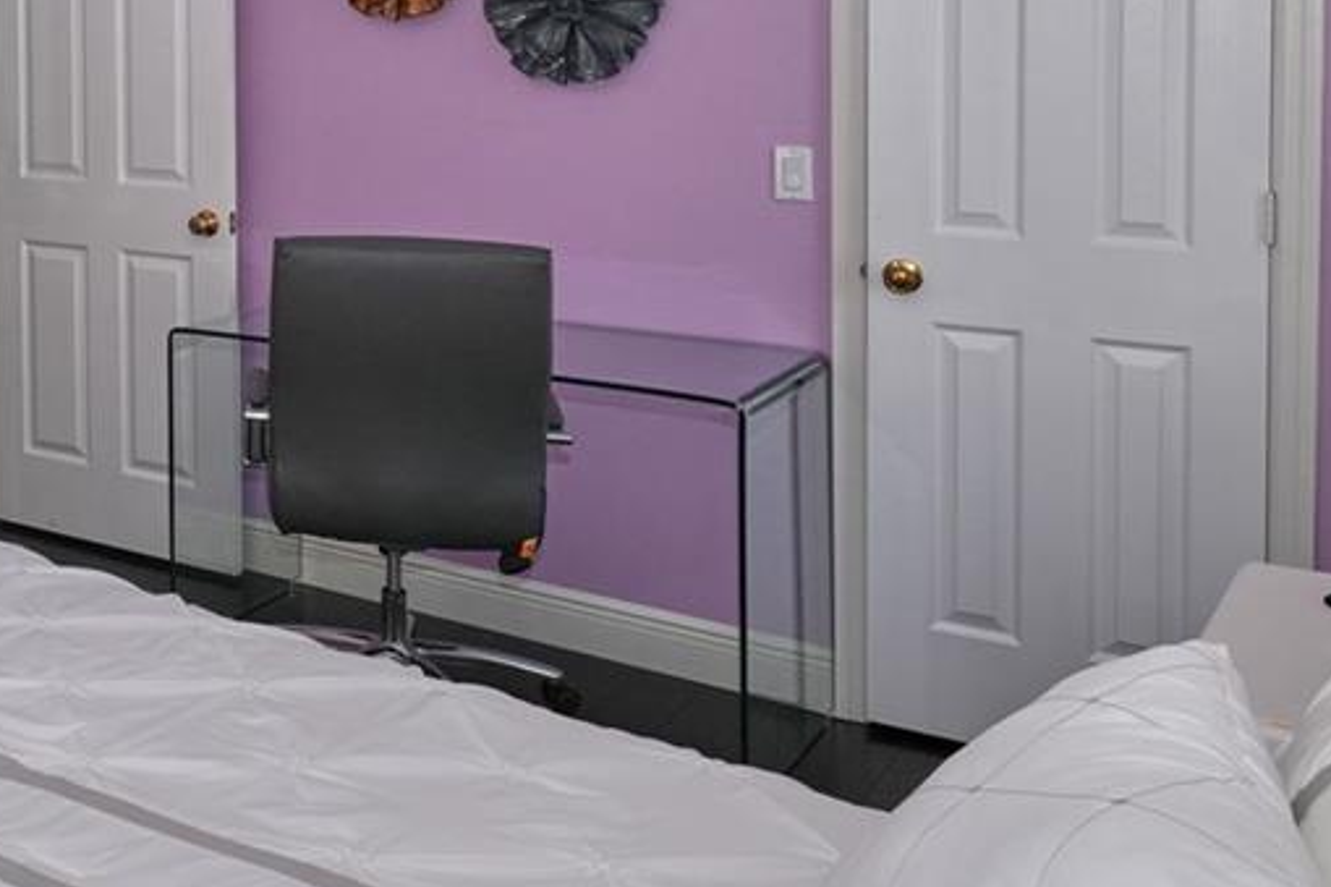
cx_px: -207
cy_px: 44
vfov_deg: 28.9
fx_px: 1626
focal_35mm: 44
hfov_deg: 36.2
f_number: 7.1
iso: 400
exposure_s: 1/200
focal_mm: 14
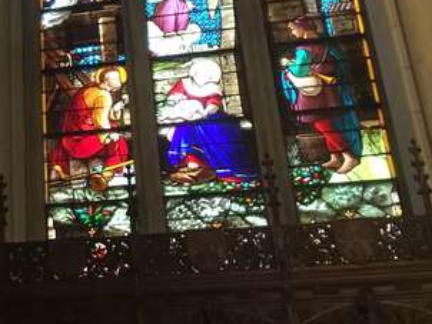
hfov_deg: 22.2
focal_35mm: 82
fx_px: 1024
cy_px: -24
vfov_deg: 17.5
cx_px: -70
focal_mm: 3.3
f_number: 2.4
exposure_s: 1/17
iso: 200
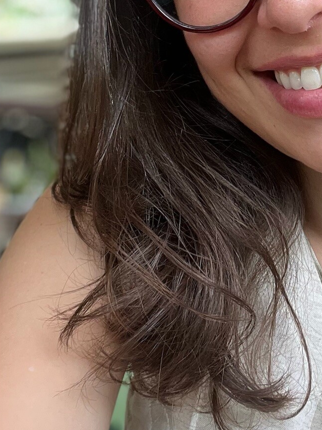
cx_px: 311
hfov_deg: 20.2
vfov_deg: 26.7
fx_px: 880
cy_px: 63
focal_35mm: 71
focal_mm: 2.71
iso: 80
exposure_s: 1/121
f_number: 2.2
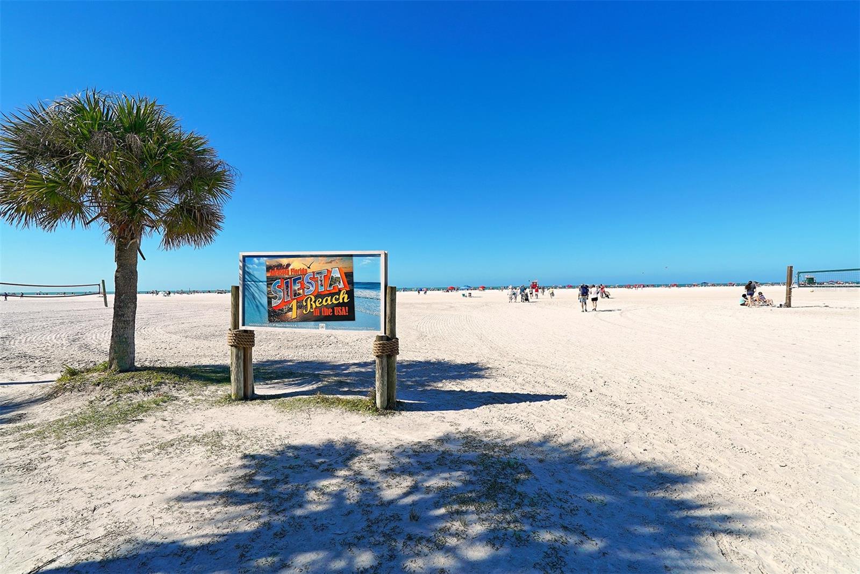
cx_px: 430
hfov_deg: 96.7
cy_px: 287
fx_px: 382
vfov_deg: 73.8
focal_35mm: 16
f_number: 8
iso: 100
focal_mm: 16
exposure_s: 1/400
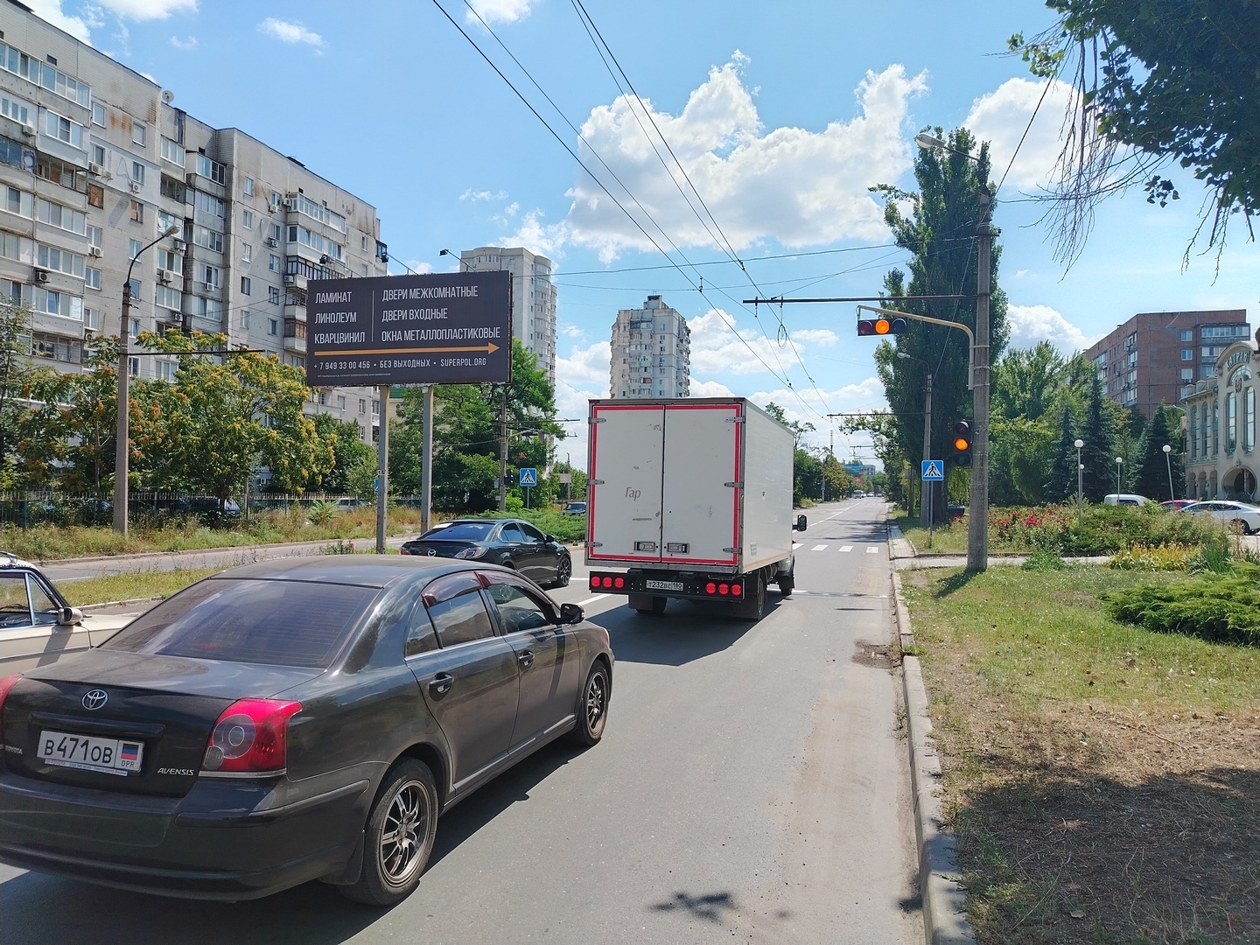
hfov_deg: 71.6
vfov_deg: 56.8
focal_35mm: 24
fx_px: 874
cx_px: 630
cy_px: 472
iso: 100
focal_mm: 5.25
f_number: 1.75
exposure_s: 1/996
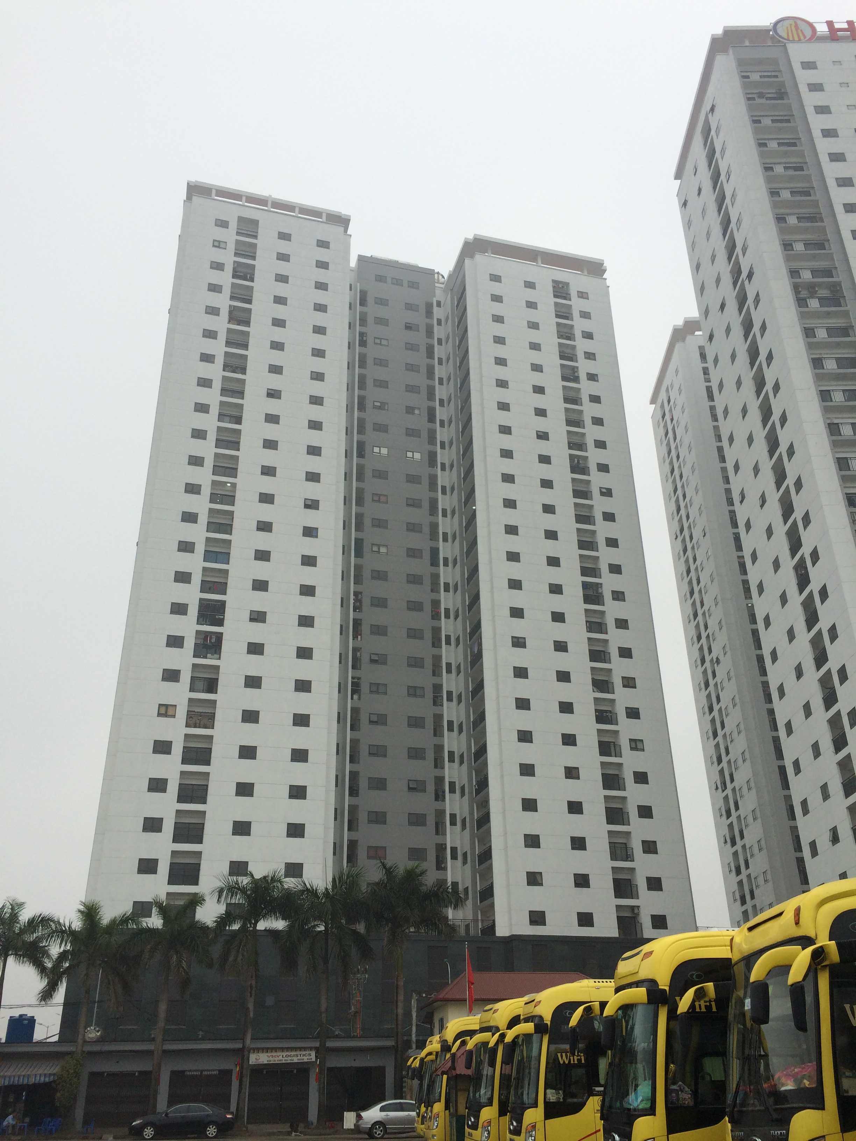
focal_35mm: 30
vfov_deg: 60.0
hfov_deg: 46.8
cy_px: 570
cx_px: 428
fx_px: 989
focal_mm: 4.12
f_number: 2.2
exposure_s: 1/760
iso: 32
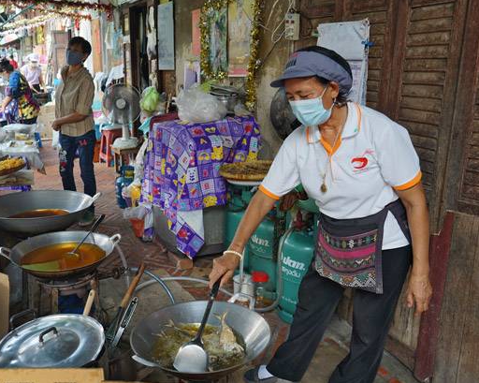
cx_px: 195
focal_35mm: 33
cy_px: 191
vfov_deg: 44.5
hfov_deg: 53.9
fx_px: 468
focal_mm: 29
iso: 250
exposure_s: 1/60
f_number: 4
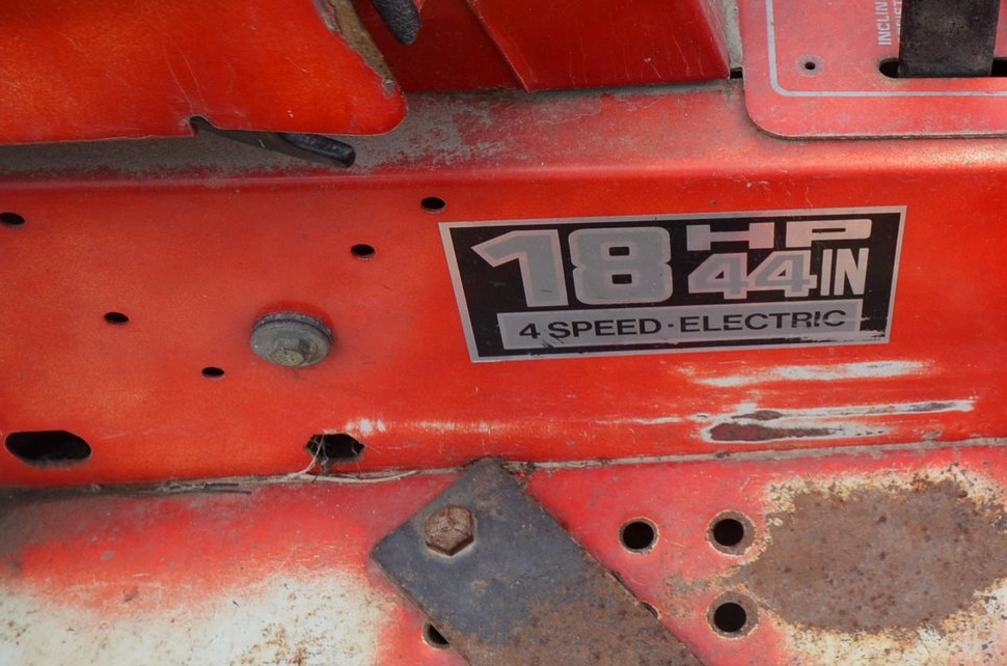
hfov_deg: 36.2
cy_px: 196
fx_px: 1479
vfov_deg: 25.2
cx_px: 824
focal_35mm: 53
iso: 250
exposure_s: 1/320
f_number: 9
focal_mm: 20
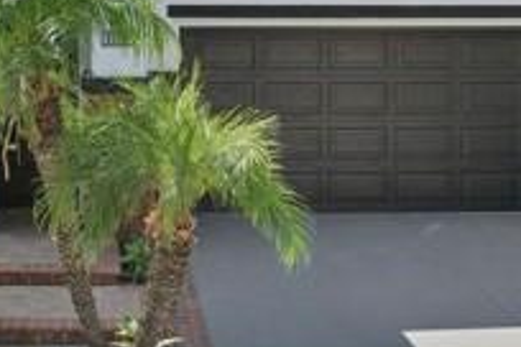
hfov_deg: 28.5
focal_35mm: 69
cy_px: 15
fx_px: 999
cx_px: 92
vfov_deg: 19.3
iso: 100
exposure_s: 1/2000
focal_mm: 8.4
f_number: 2.8
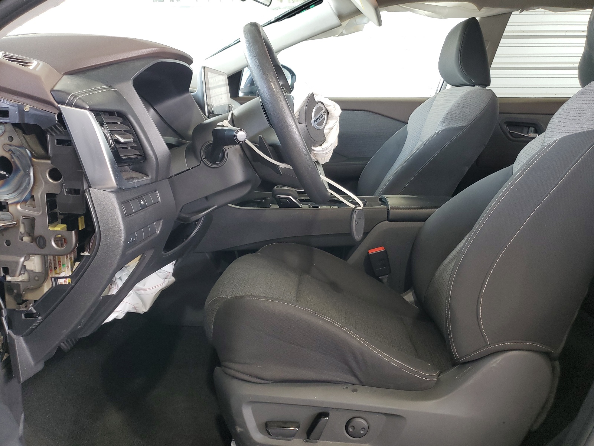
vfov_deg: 53.1
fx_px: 446
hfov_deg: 67.3
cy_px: 223
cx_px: 297
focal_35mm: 26
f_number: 1.5
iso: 65
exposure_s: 1/60.2
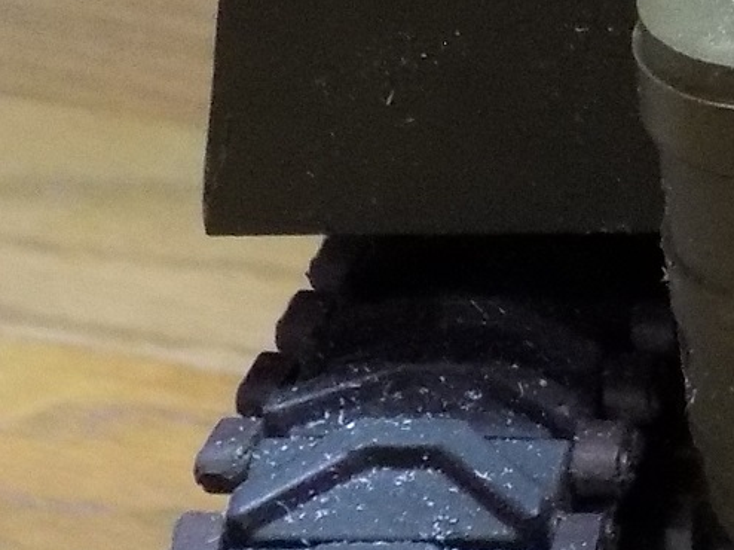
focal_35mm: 214
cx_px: 1603
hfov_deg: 8.6
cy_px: 766
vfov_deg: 6.9
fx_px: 4535
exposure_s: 1/25
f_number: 3.6
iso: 400
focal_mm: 7.3
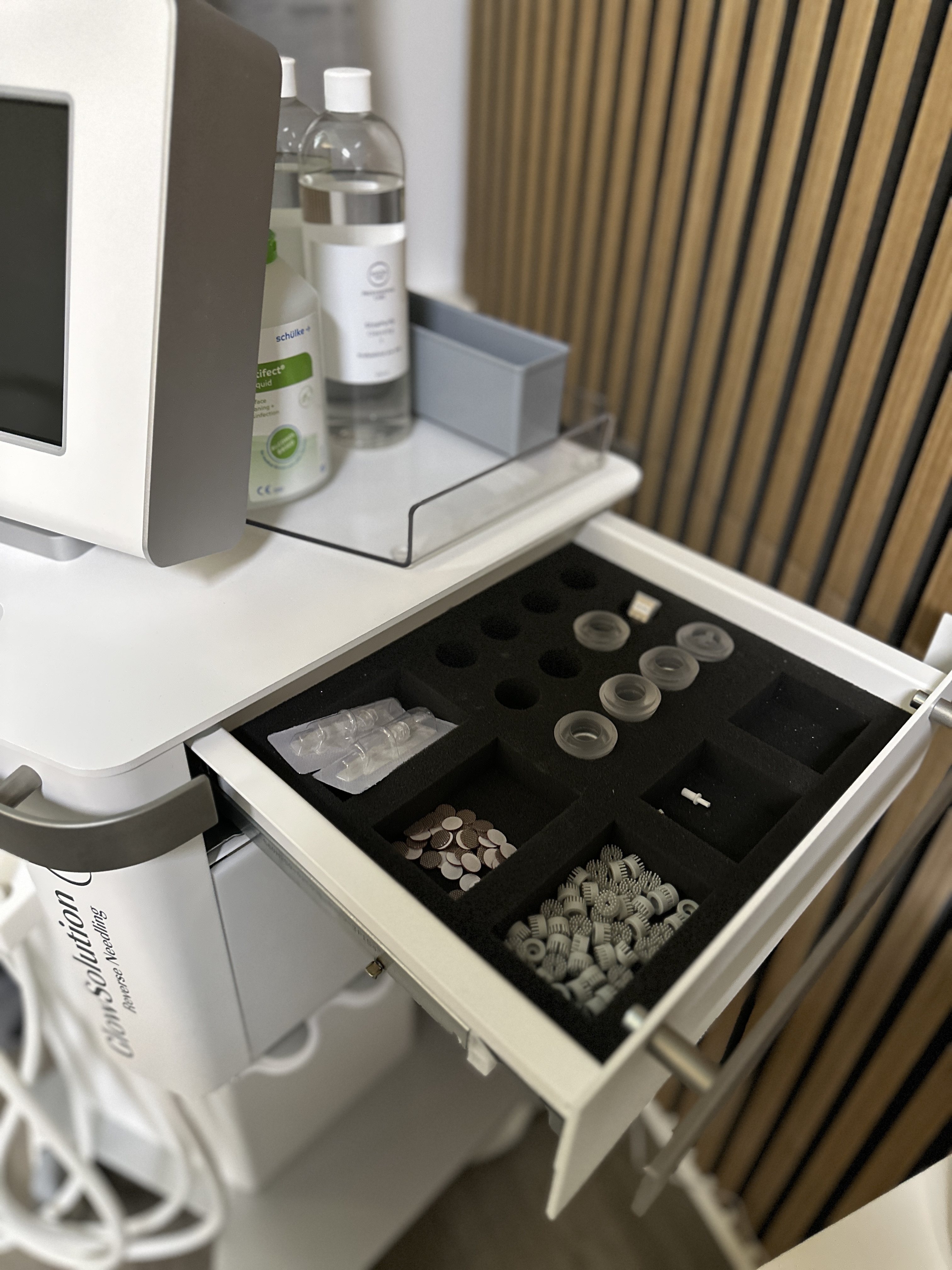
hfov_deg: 56.8
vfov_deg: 71.6
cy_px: 635
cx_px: 476
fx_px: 880
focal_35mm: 24
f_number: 1.78
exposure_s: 1/44
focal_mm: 6.86
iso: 1000
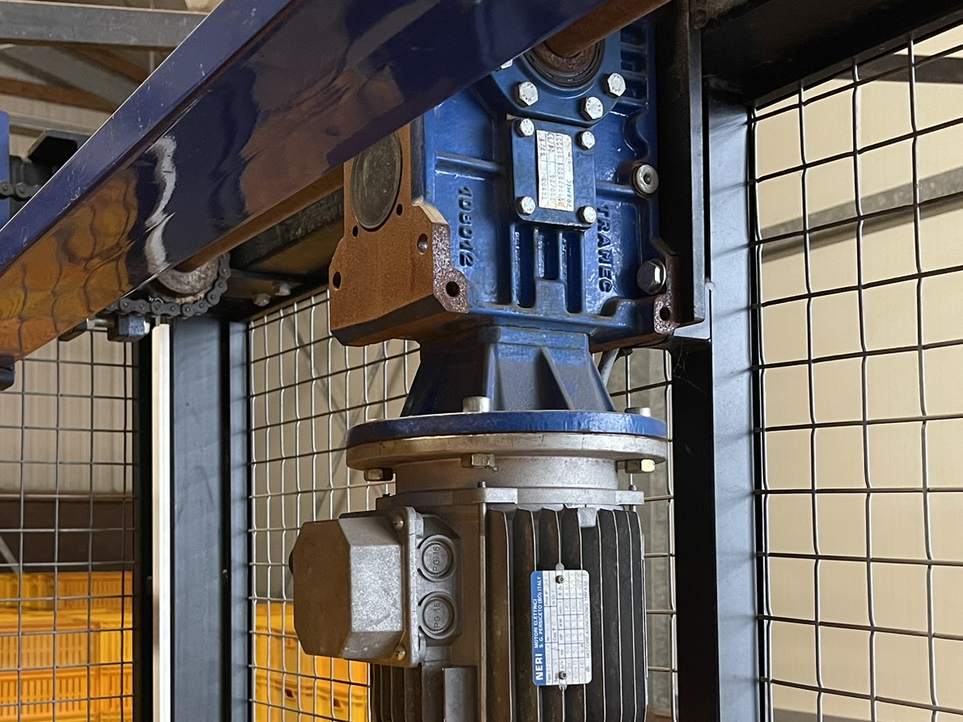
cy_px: 502
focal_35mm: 43
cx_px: 431
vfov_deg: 33.2
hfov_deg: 43.8
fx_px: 1196
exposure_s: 1/50
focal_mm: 5.1
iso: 500
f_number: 1.6
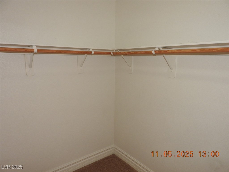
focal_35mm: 24
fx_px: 159
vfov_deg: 56.8
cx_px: 114
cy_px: 86
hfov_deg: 71.6
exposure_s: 1/30
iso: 200
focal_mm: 4.3
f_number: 3.3
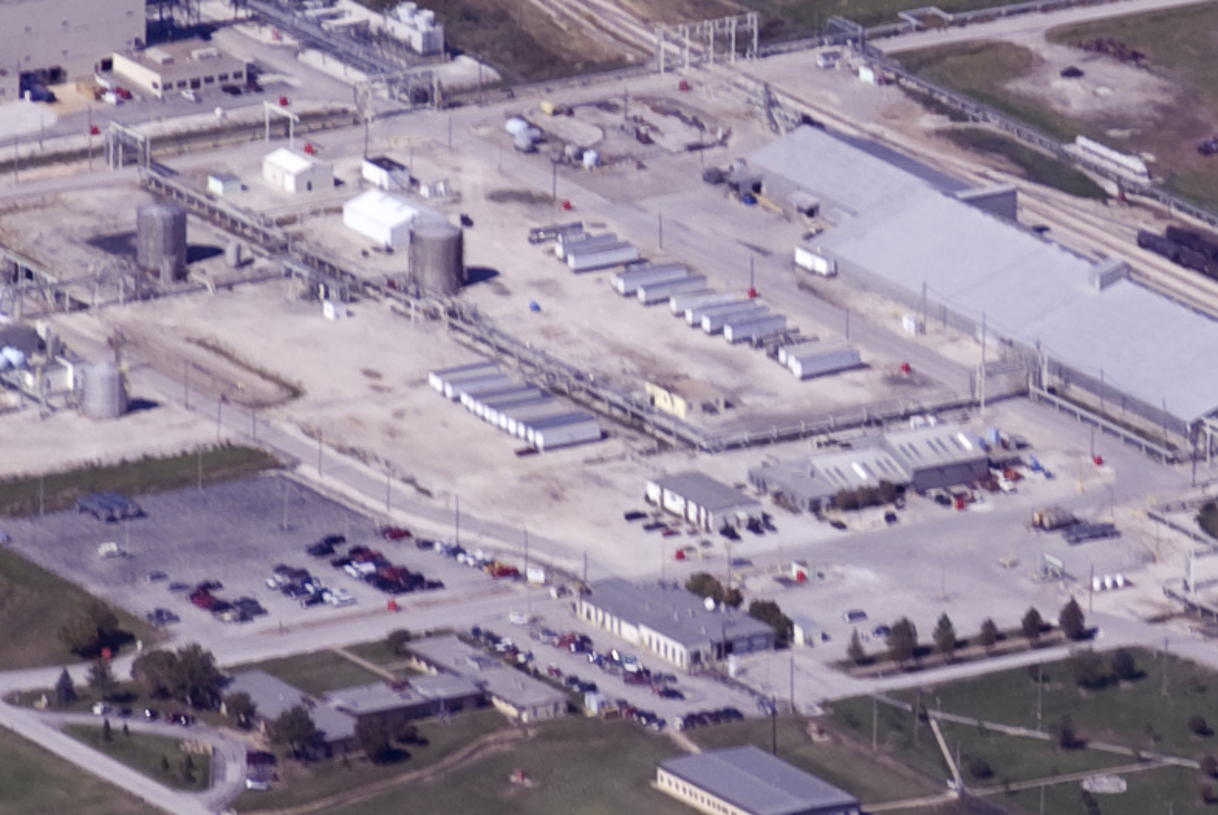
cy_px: 380
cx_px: 1235
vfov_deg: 1.8
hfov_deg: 2.7
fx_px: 26236
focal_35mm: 774
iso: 100
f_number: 5.6
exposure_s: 1/500
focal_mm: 105
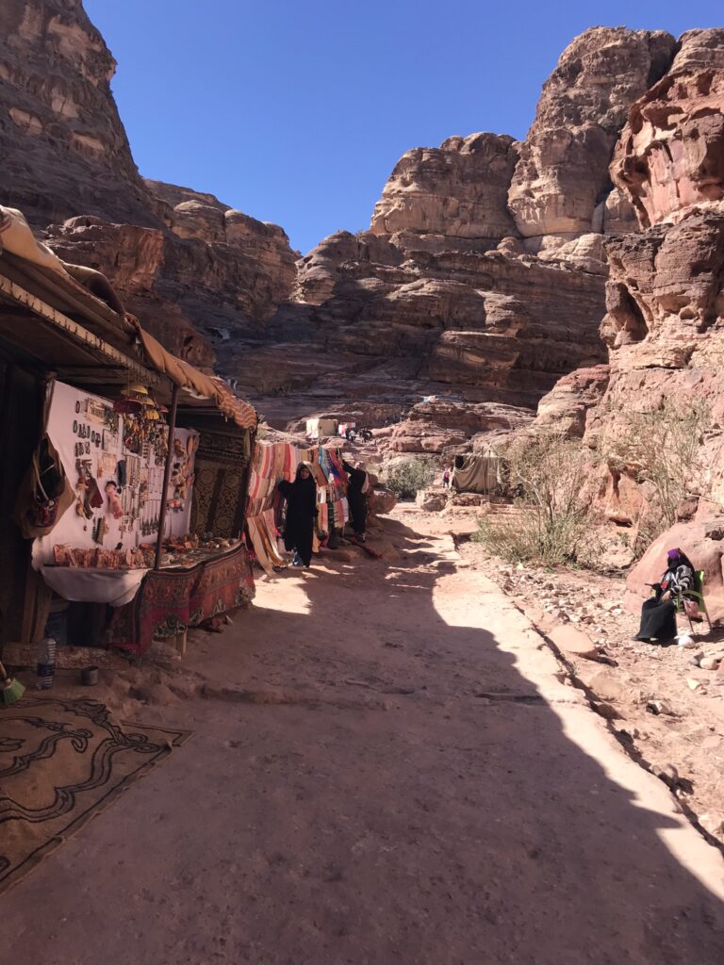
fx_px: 781
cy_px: 482
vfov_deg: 63.4
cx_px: 362
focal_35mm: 28
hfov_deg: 49.7
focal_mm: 3.99
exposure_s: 1/1168
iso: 20
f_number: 1.8
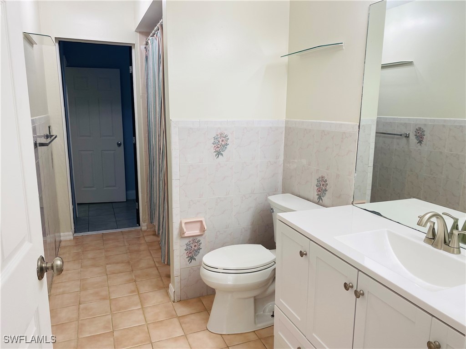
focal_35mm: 26
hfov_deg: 67.3
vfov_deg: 53.1
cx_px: 233
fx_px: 350
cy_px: 174
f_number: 1.8
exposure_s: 1/121
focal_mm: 4.25
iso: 32
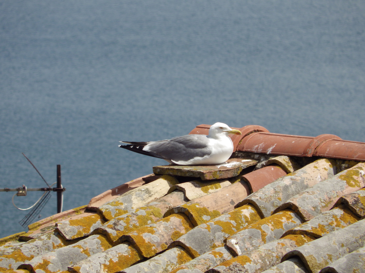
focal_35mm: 580
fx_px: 6116
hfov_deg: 3.4
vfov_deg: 2.6
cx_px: 182
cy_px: 136
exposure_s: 1/500
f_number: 5.9
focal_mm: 104
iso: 100
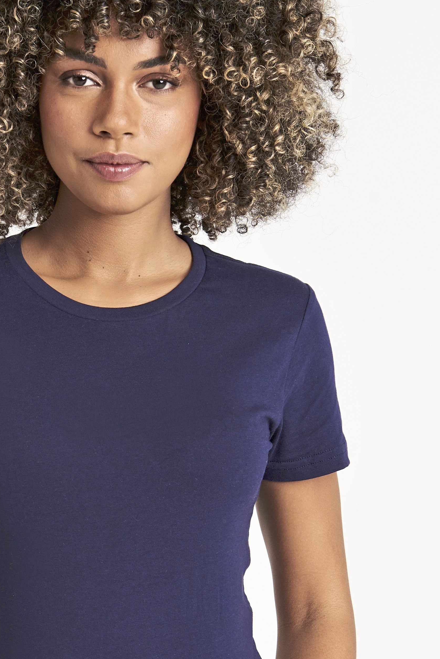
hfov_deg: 8.2
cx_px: 95
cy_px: 558
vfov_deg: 12.2
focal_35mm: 167
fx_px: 3059
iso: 160
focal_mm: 70
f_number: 11
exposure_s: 1/160
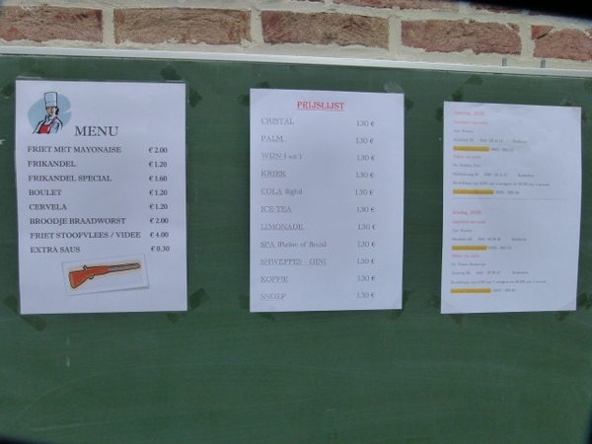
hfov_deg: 69.4
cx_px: 296
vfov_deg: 54.9
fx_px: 428
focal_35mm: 25
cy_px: 222
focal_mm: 4.5
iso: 160
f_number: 4
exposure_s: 1/640
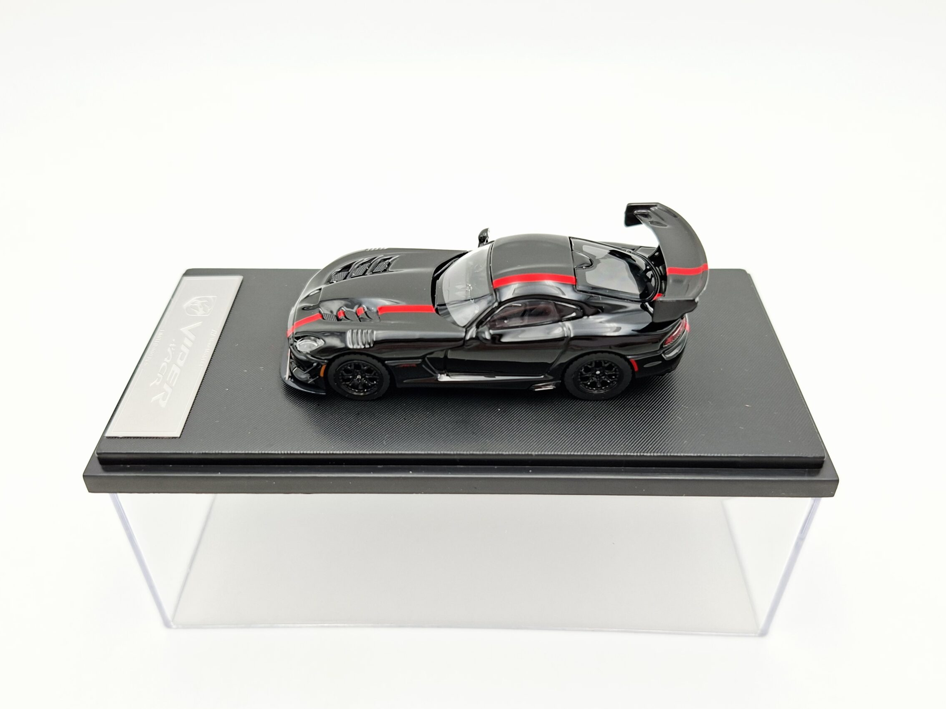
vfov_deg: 53.0
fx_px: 710
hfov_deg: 67.3
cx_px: 467
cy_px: 387
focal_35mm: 26
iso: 50
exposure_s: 1/142
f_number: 1.8
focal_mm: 5.54
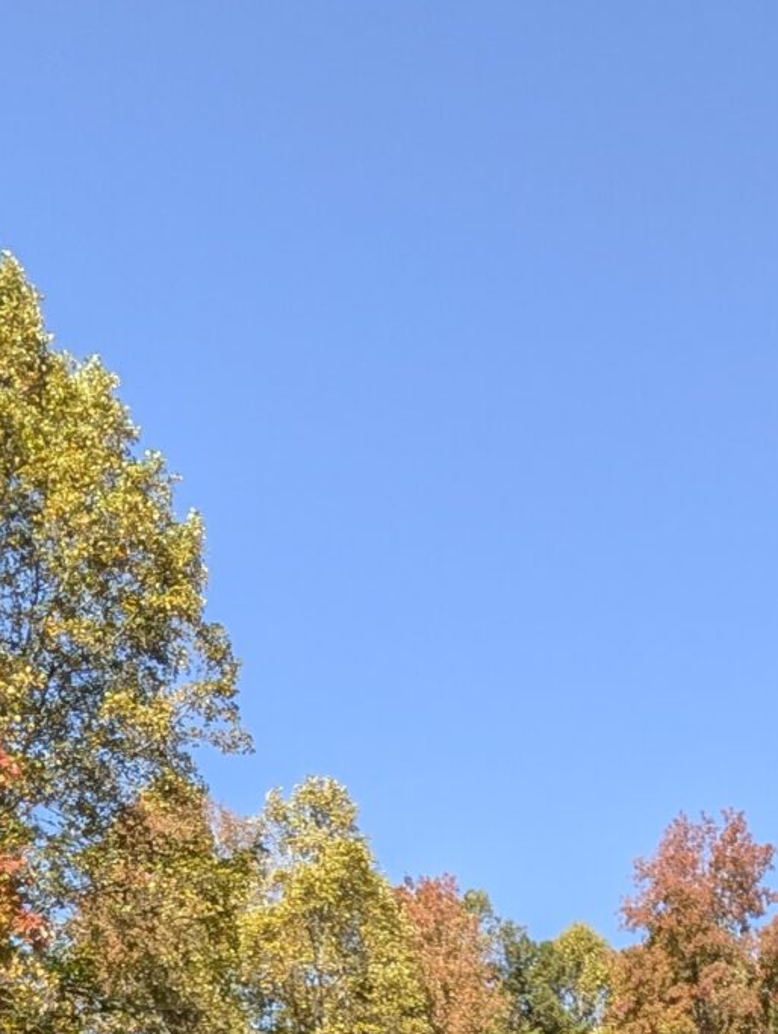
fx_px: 1346
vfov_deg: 28.3
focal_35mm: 45
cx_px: 504
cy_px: 1537
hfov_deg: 32.0
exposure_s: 1/1626
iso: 46
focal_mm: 2.02
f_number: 1.7
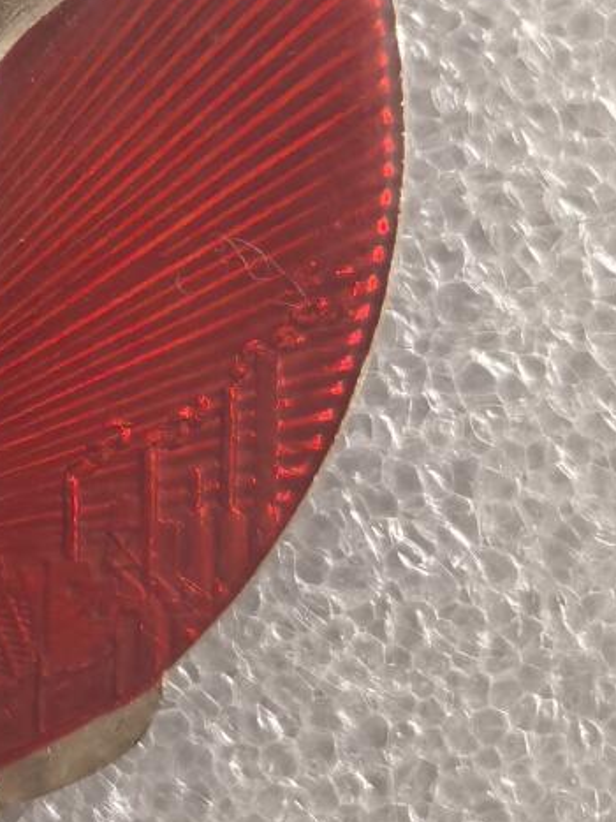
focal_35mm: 104
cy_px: -106
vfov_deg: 18.1
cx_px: -132
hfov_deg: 13.8
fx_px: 2469
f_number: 2
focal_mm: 5.75
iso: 320
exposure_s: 1/500
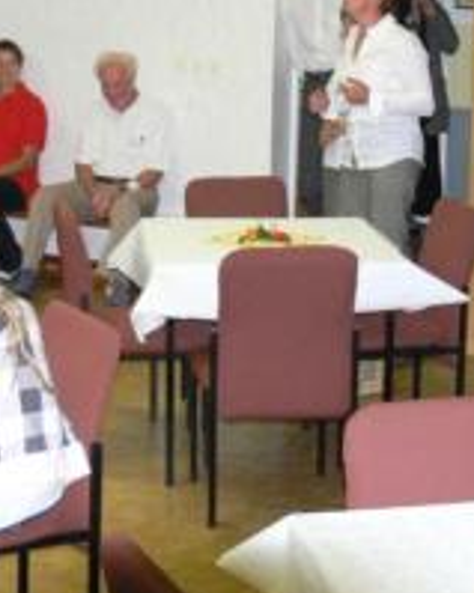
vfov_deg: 21.9
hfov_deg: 17.8
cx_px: 218
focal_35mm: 86
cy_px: 103
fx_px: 1509
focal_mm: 7.4
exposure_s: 1/30
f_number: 2.8
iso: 320
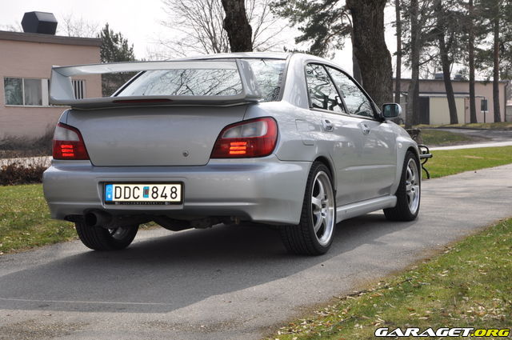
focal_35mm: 75
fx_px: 1065
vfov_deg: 18.1
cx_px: 256
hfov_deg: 27.0
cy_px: 170
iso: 200
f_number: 13
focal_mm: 50
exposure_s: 1/200
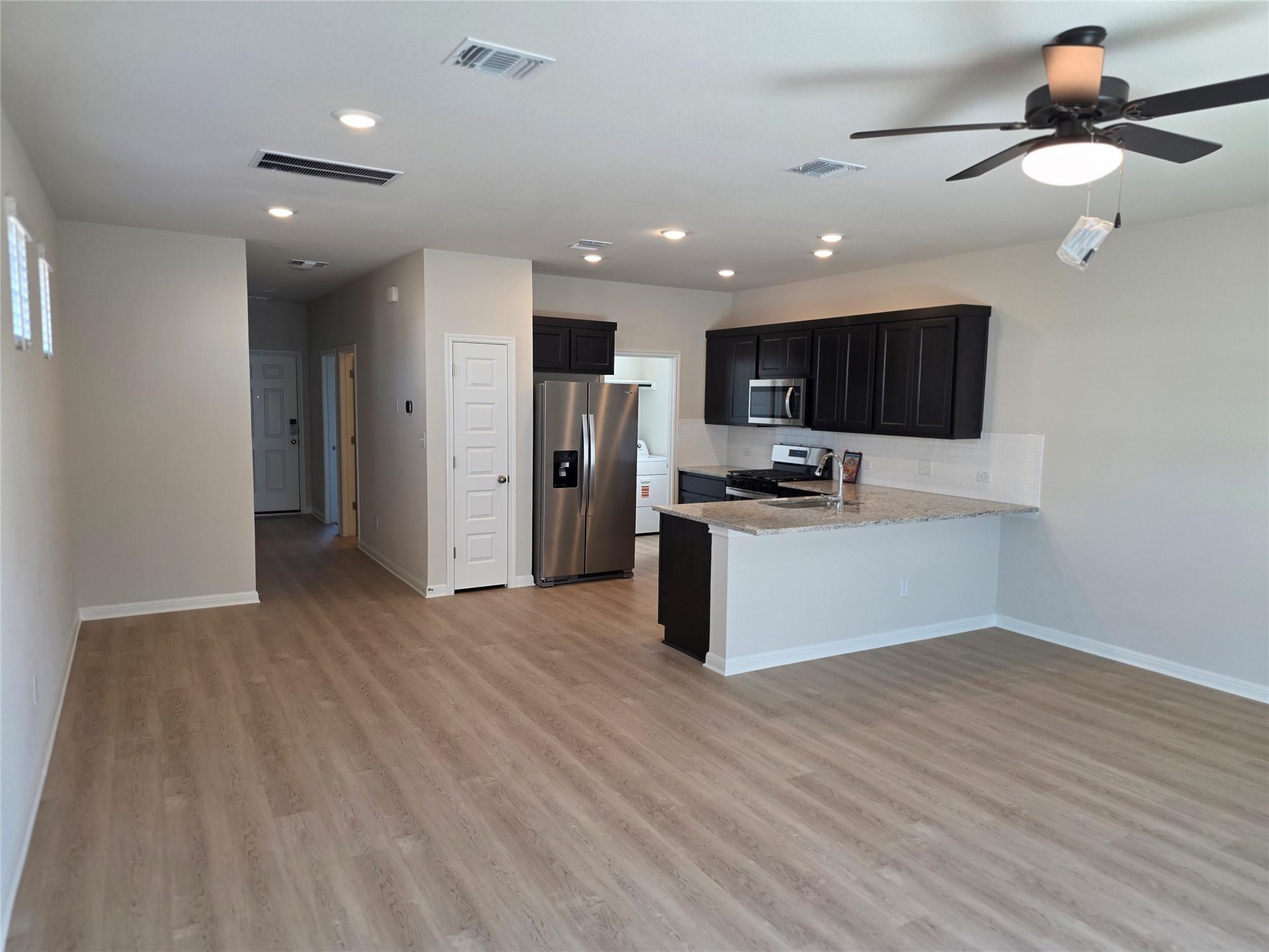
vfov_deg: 58.9
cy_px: 476
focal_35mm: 23
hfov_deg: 73.9
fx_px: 843
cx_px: 634
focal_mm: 6.25
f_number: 1.7
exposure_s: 1/120
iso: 80
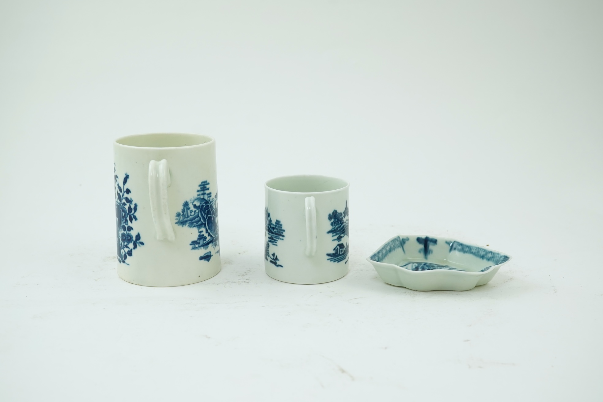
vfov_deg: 29.9
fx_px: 754
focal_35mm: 45
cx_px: 302
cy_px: 201
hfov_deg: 43.6
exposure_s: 1/60
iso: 640
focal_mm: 30
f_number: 10
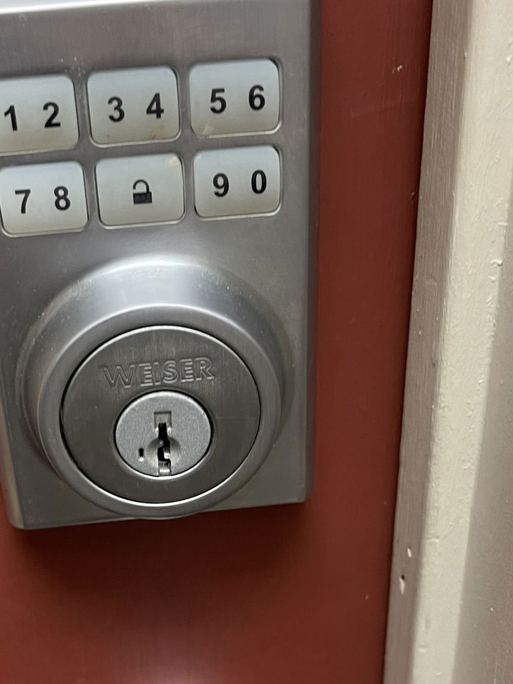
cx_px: 180
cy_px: 450
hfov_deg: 31.3
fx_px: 909
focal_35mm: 46
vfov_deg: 40.8
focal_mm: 5.1
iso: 320
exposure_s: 1/60
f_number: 1.6
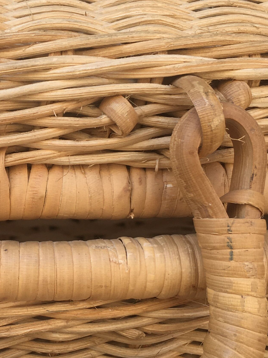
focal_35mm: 70
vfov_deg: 27.8
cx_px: -18
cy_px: 176
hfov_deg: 20.2
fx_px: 722
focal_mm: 4.15
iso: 25
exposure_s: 1/202
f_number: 2.2
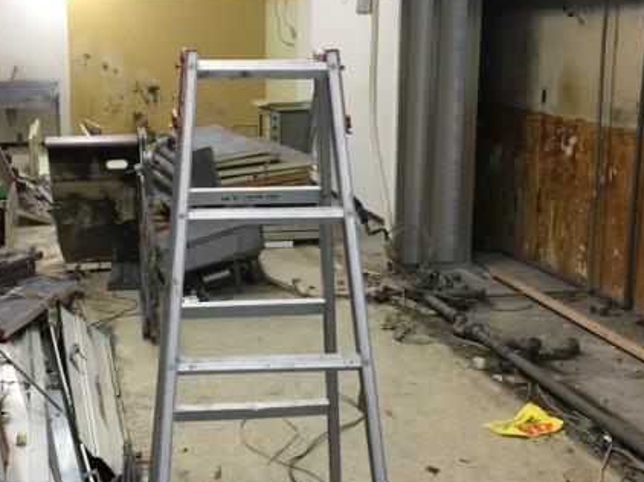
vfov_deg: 26.5
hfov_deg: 34.8
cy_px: 243
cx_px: 246
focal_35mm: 55
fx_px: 1023
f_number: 2.2
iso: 64
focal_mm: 4.15
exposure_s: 1/30
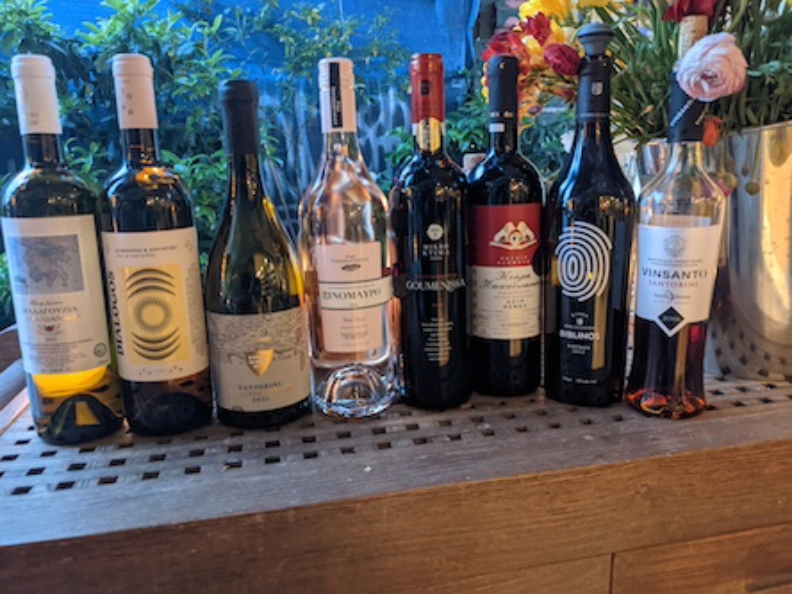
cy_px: 297
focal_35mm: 27
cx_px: 396
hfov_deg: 65.3
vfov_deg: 51.4
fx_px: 618
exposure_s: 1/16.7
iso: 671
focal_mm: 4.38
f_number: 1.73
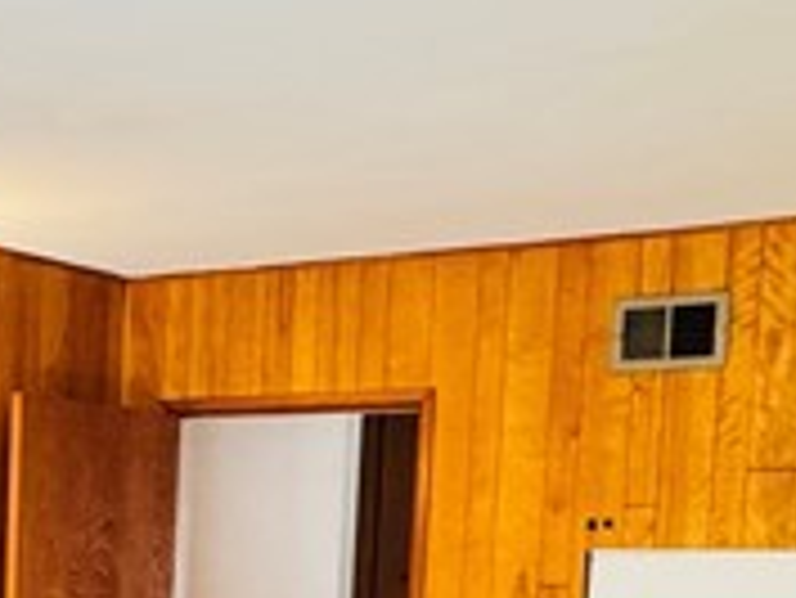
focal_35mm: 81
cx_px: -139
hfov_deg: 22.4
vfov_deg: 17.2
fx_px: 1864
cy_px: 755
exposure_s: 1/60
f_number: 2.2
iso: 400
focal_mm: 2.22
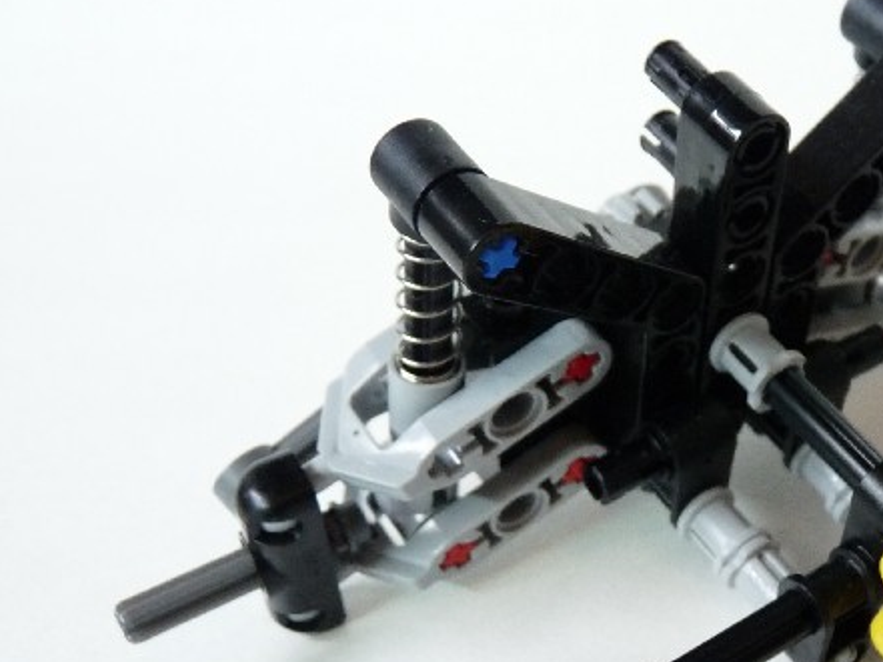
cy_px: 458
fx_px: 1250
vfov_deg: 29.4
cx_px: 767
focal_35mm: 49
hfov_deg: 36.8
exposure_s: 1/30
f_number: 2.8
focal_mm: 4.8
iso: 320
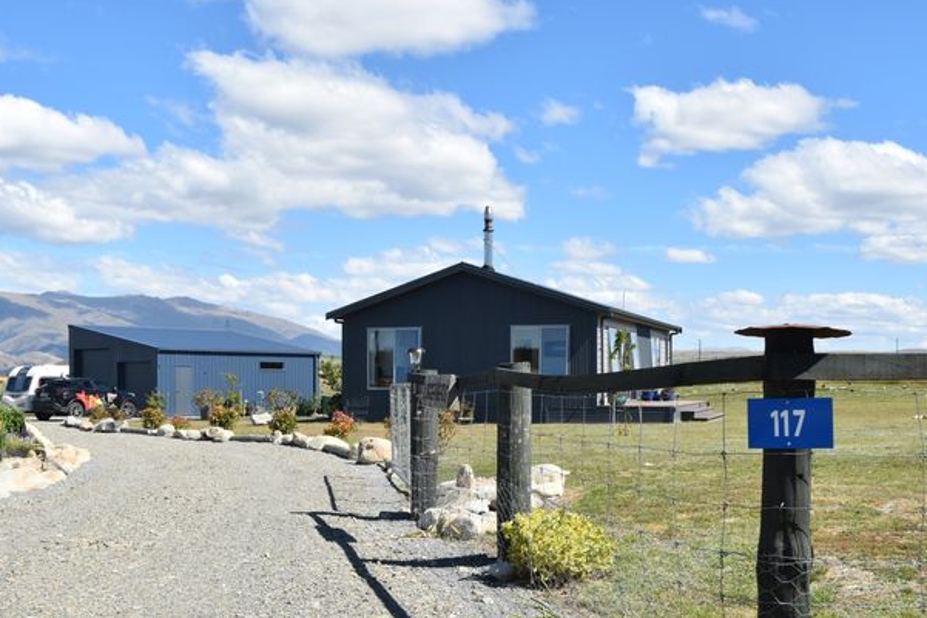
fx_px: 1185
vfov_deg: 29.1
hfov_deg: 42.7
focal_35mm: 46
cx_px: 446
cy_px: 387
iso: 200
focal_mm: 24
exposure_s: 1/400
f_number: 10
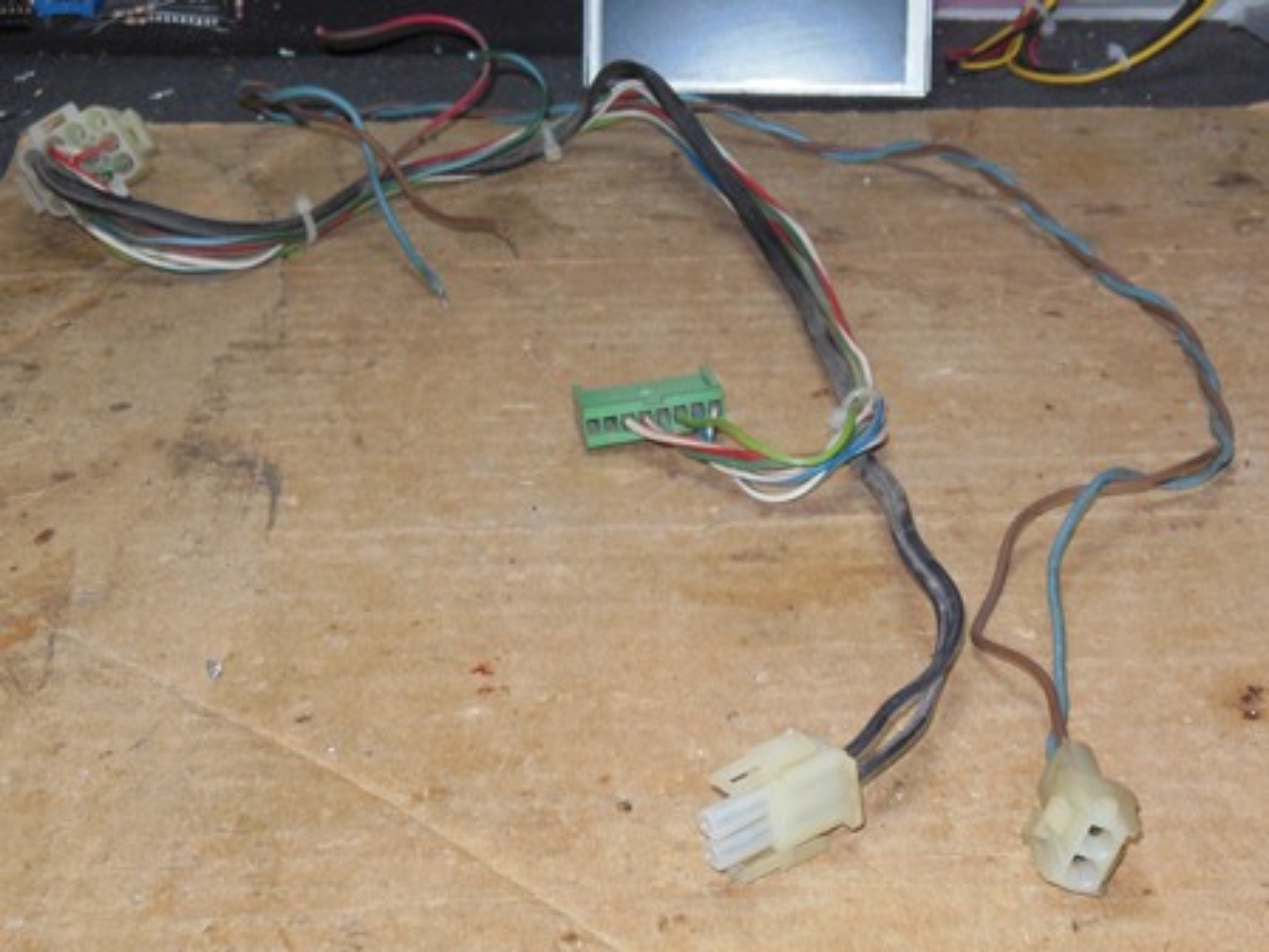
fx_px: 1833
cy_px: 476
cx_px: 634
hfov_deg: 38.2
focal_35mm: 50
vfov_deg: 29.1
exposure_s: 1/60
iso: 200
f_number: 4
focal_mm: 8.9
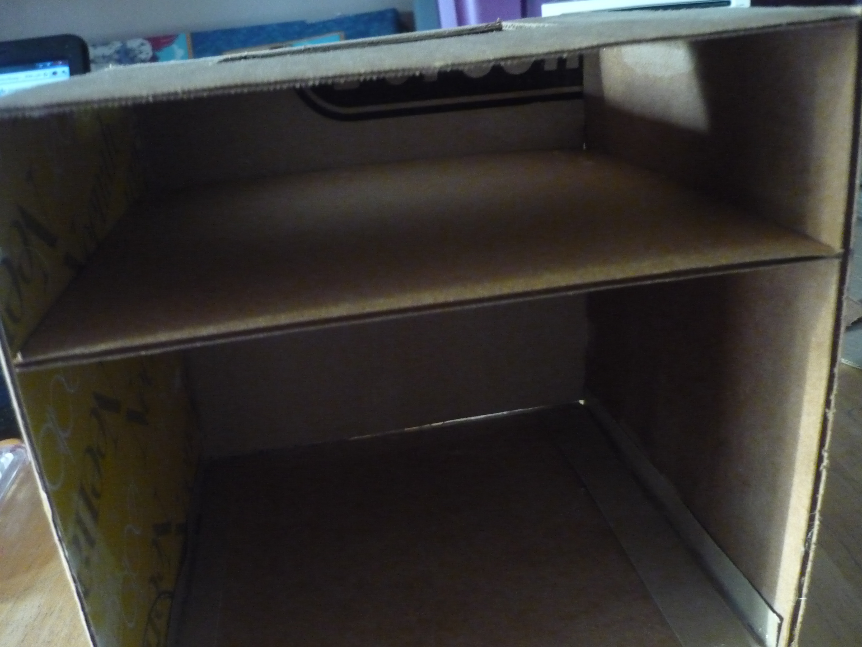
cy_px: 324
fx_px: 822
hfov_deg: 55.4
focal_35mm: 33
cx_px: 431
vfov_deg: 42.9
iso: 800
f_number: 2.8
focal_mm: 5.5
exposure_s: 1/8
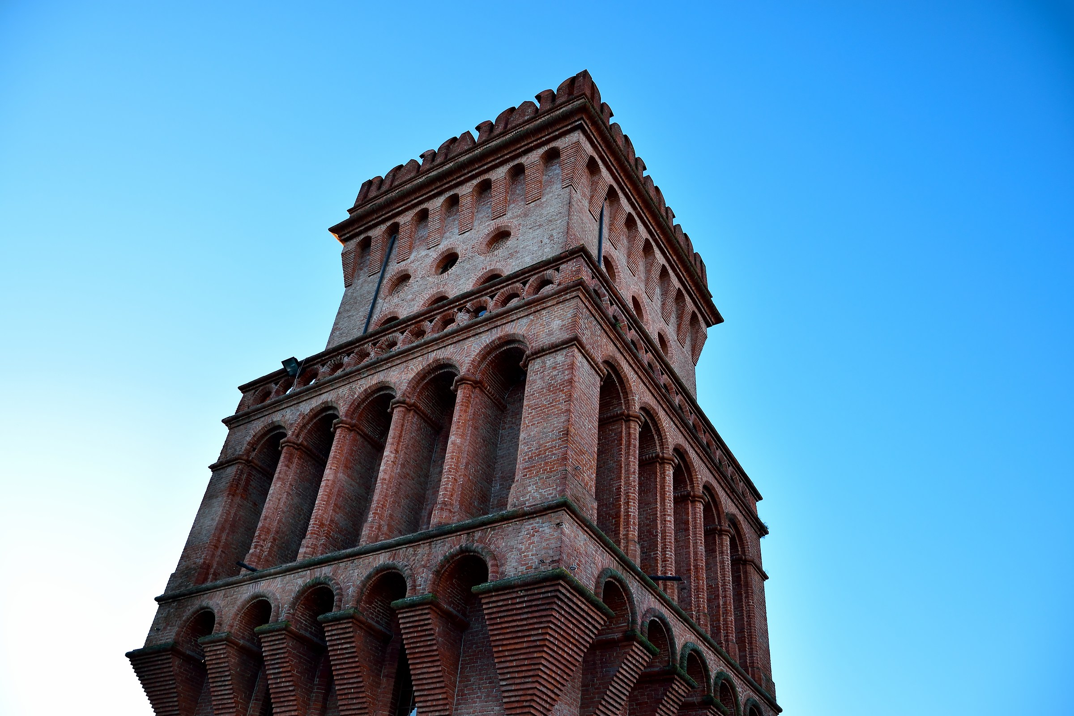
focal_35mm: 27
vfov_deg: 47.9
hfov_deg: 67.4
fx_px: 805
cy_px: 358
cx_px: 537
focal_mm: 18
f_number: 3.5
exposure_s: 1/125
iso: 100
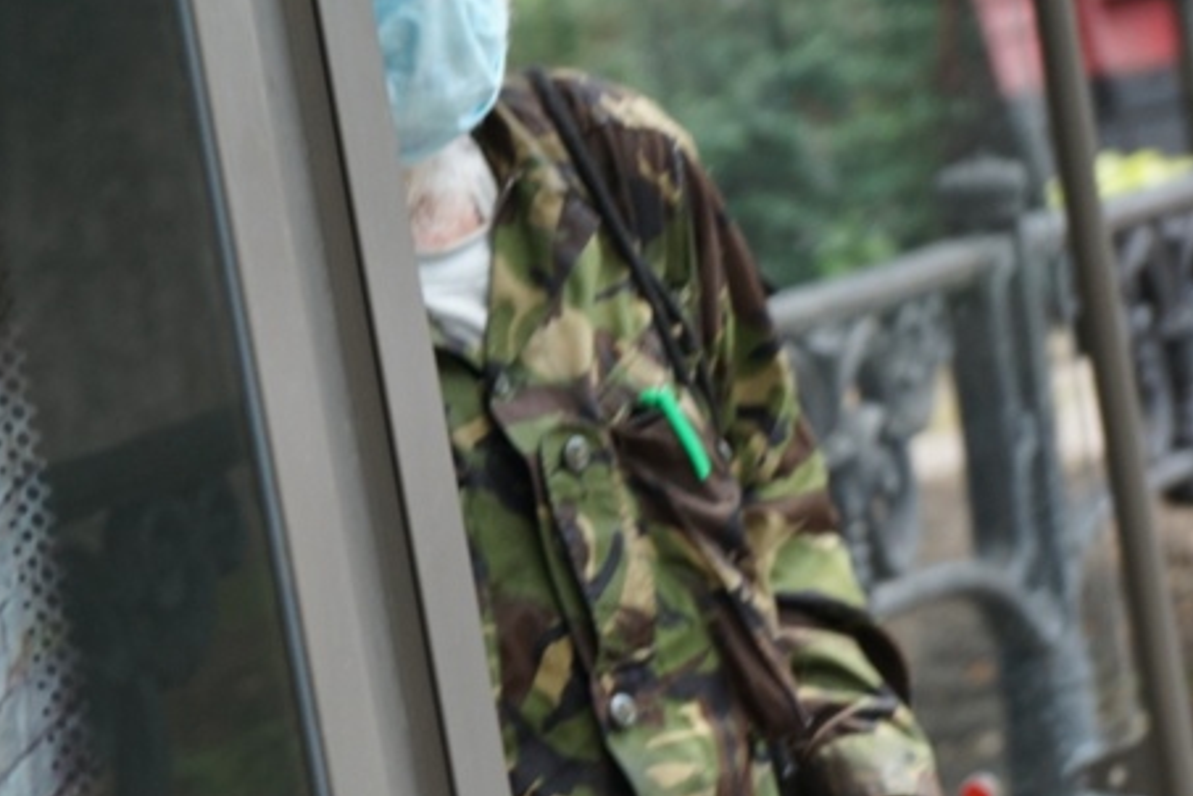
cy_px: 745
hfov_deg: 8.1
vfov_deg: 5.4
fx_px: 8421
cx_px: 242
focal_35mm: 254
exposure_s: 1/200
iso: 320
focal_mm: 75
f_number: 5.6
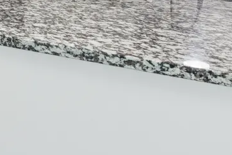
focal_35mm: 71
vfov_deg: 16.4
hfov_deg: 23.3
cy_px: -116
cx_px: -109
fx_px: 457
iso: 250
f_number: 8
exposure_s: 1/60
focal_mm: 16
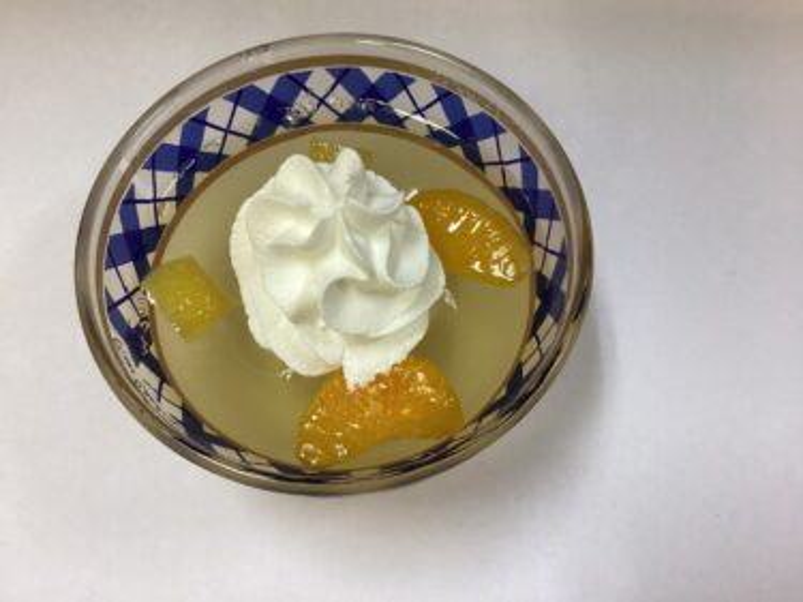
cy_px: 301
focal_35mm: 31
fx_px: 719
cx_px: 402
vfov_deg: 45.4
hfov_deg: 58.4
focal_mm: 3.3
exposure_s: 1/60
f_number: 2.4
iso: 100
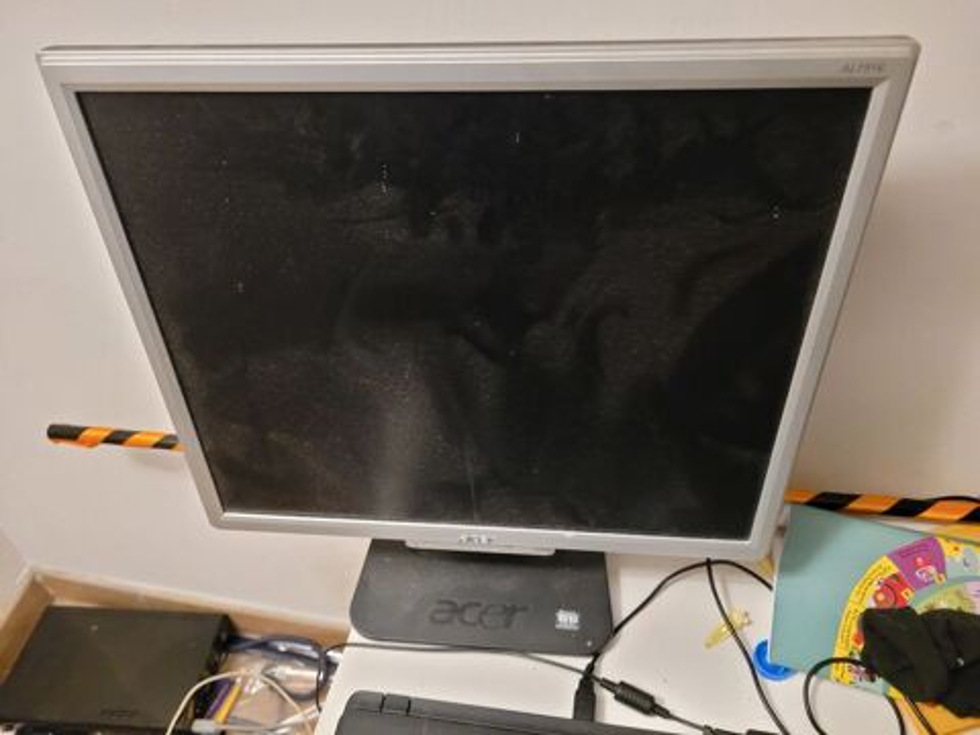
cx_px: 490
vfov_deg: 53.1
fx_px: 736
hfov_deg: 67.3
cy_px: 368
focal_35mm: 26
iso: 1250
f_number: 1.8
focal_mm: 5.4
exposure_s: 1/25
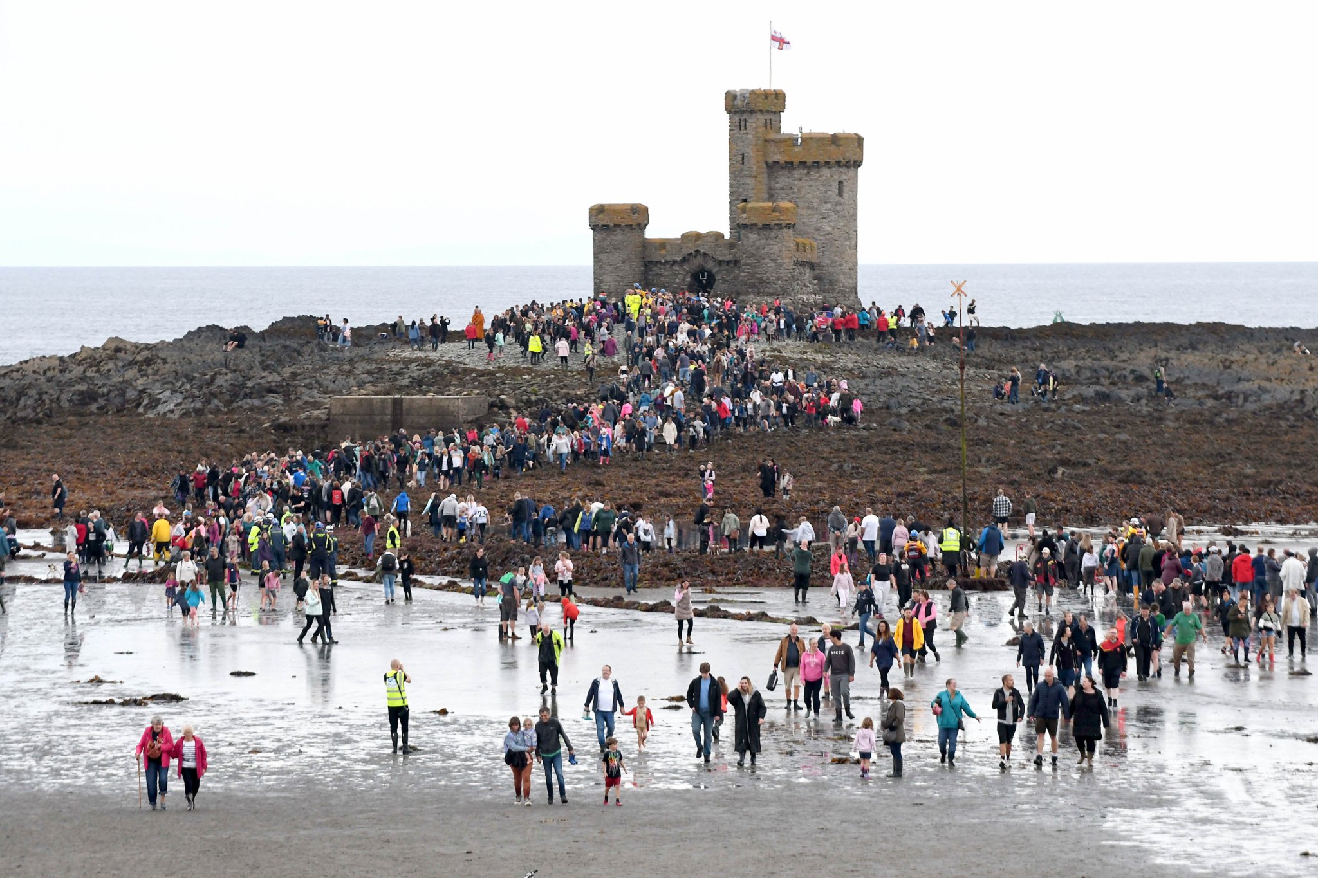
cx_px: 659
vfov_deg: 5.9
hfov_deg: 8.9
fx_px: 8511
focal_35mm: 232
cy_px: 439
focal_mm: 155
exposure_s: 1/200
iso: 1000
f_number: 7.1
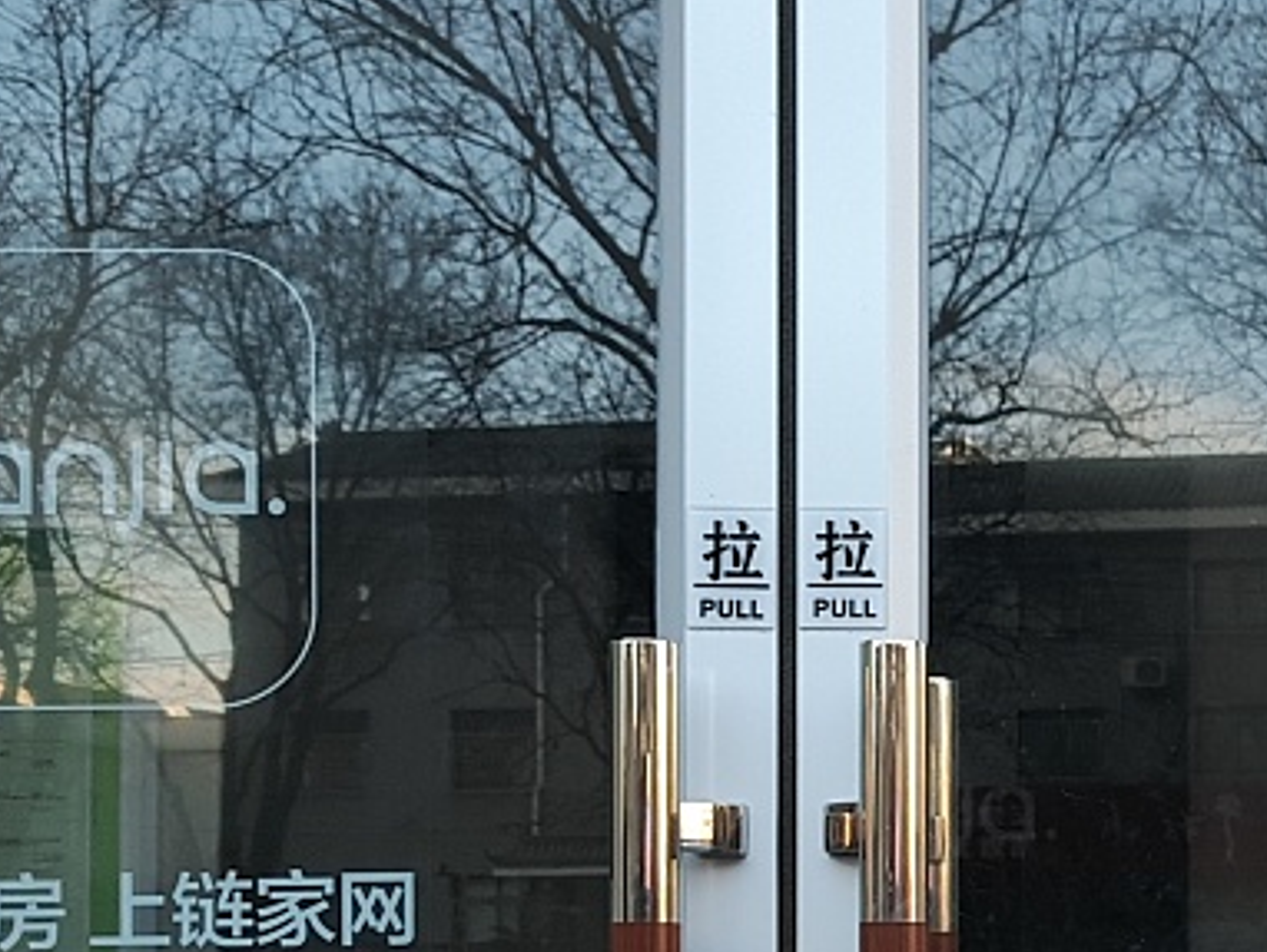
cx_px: 1330
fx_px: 3040
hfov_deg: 22.4
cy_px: 925
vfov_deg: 17.4
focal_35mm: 83
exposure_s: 1/100
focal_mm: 3.75
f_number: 2
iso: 50
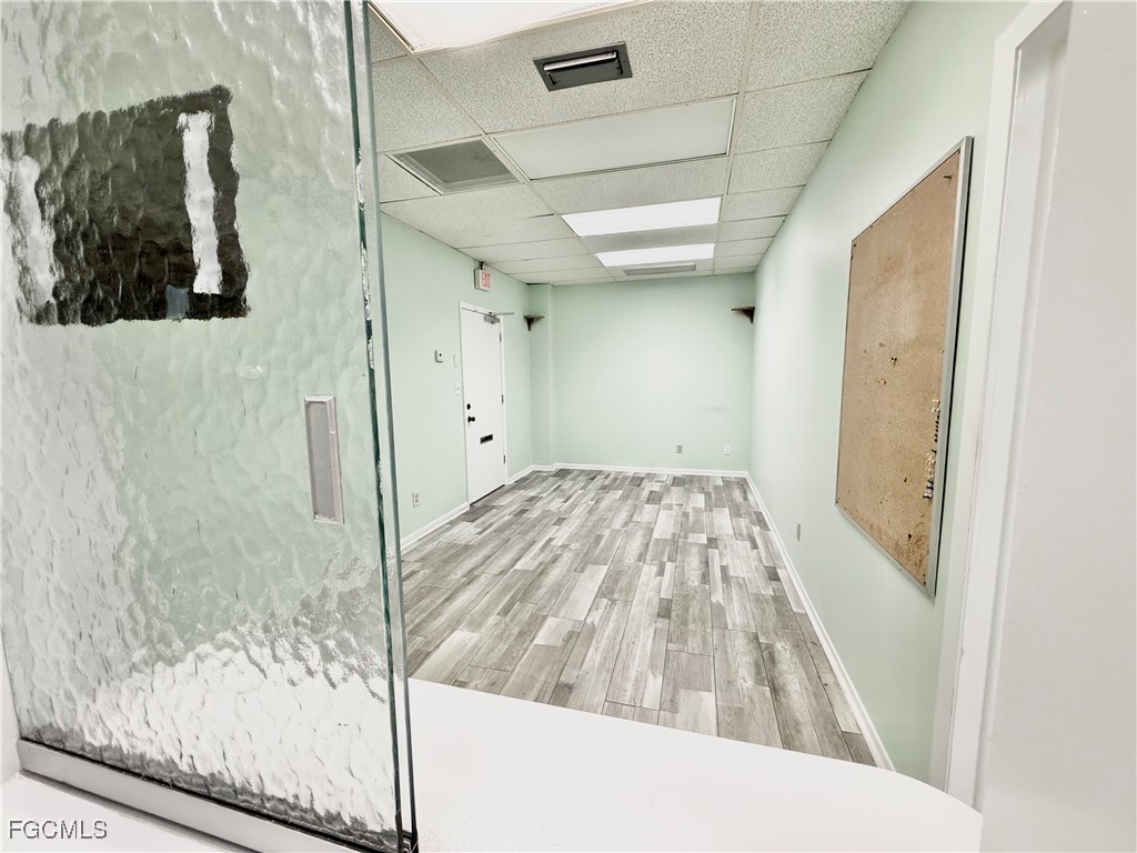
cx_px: 568
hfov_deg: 102.1
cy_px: 426
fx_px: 460
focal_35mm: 14
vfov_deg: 85.7
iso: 320
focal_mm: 2.22
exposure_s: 1/120
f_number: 2.2
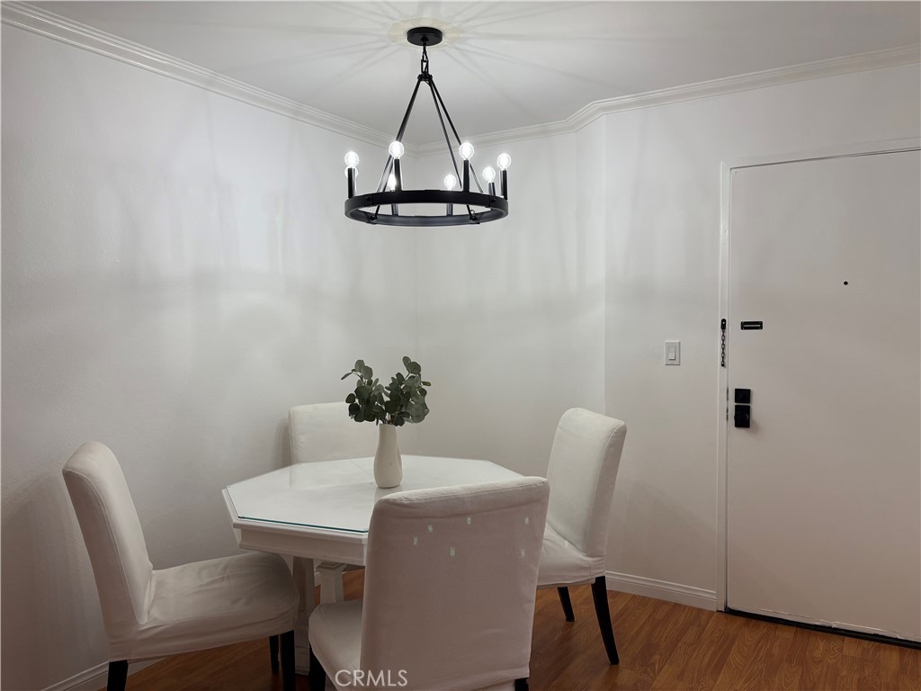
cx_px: 460
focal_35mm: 26
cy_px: 346
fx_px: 692
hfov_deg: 67.3
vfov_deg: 53.1
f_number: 1.6
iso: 80
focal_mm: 5.96
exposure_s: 1/120
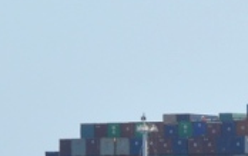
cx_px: 453
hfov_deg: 2.7
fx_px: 5316
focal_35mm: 786
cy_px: 201
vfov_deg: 1.7
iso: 200
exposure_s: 1/400
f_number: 10
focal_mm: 112
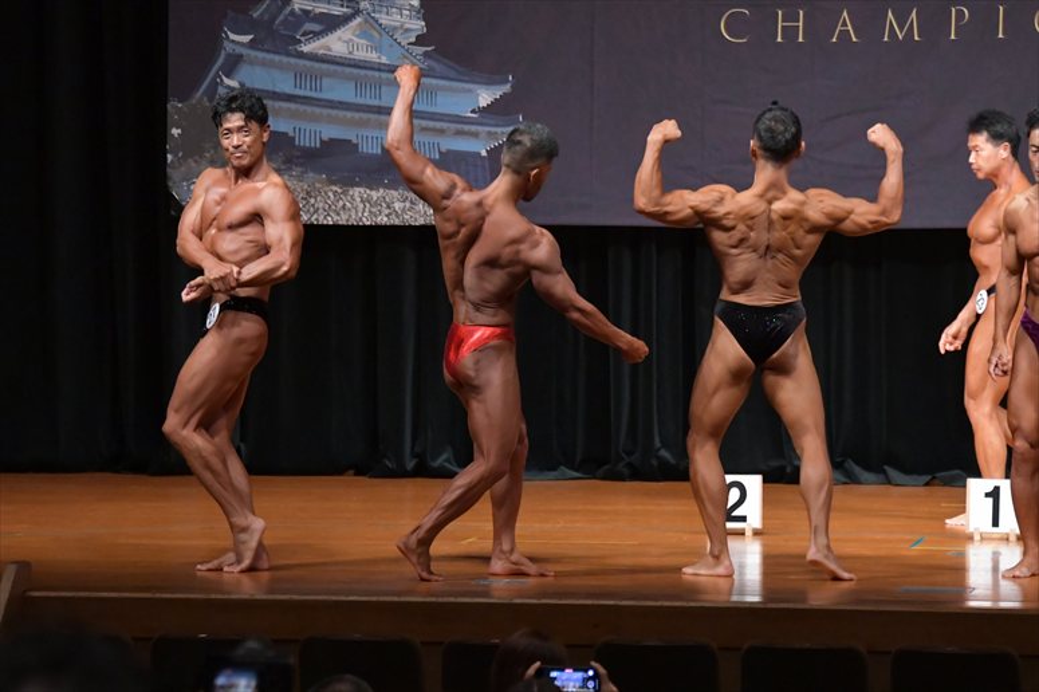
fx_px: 5827
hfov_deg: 10.2
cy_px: 346
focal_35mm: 202
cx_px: 520
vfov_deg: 6.8
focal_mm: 135
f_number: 5.6
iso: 6400
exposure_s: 1/400
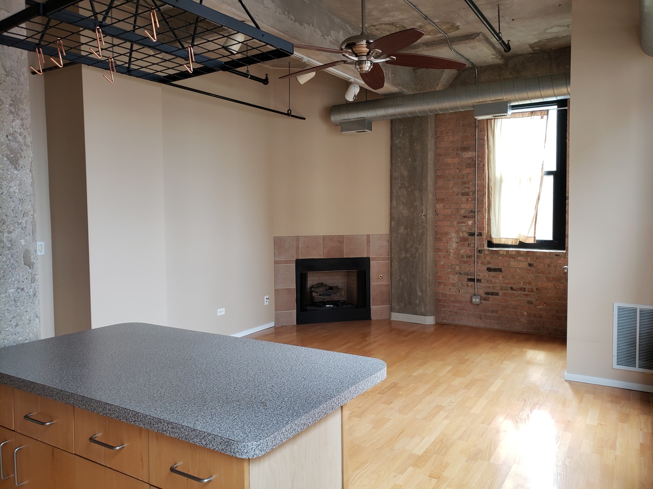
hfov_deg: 67.3
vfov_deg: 53.1
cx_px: 326
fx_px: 490
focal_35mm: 26
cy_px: 244
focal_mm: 4.3
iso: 100
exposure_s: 1/60
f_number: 2.4
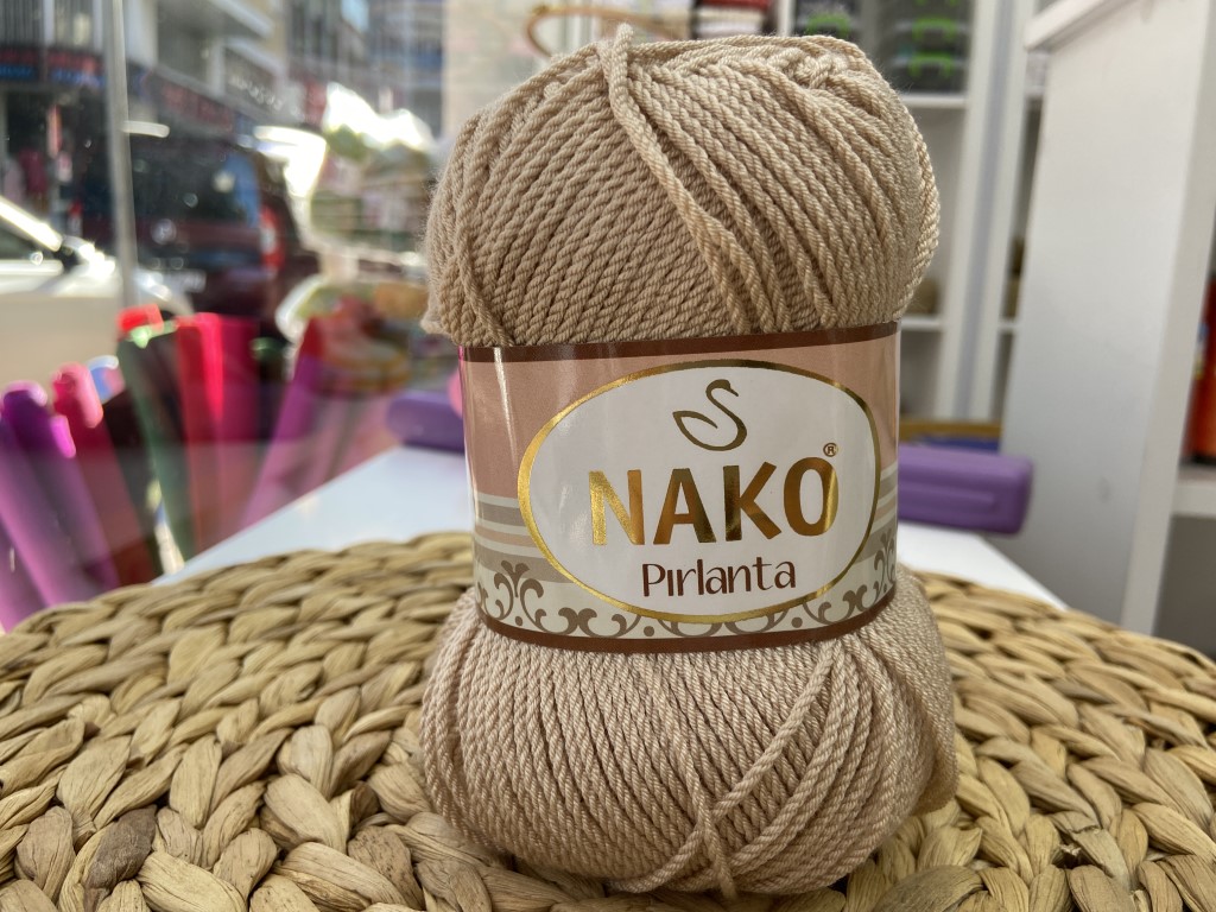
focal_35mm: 26
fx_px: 913
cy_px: 456
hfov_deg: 67.3
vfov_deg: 53.1
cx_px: 608
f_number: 1.8
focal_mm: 4.25
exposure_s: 1/122
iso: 32
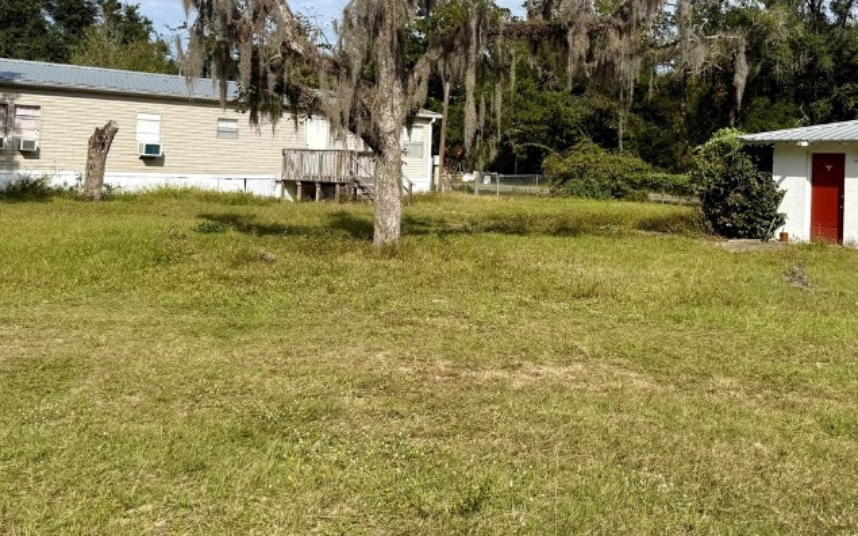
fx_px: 959
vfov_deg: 30.8
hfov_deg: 47.7
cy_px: 138
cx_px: 540
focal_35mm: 41
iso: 80
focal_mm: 6.76
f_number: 1.78
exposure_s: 1/5319
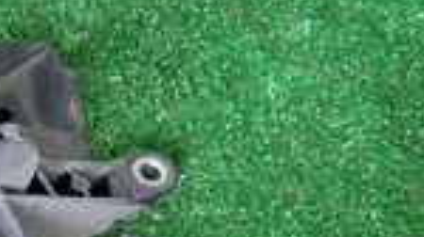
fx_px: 1471
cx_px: -418
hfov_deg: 13.9
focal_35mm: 131
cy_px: 418
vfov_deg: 8.9
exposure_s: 1/30
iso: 400
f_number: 2.3
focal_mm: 5.4
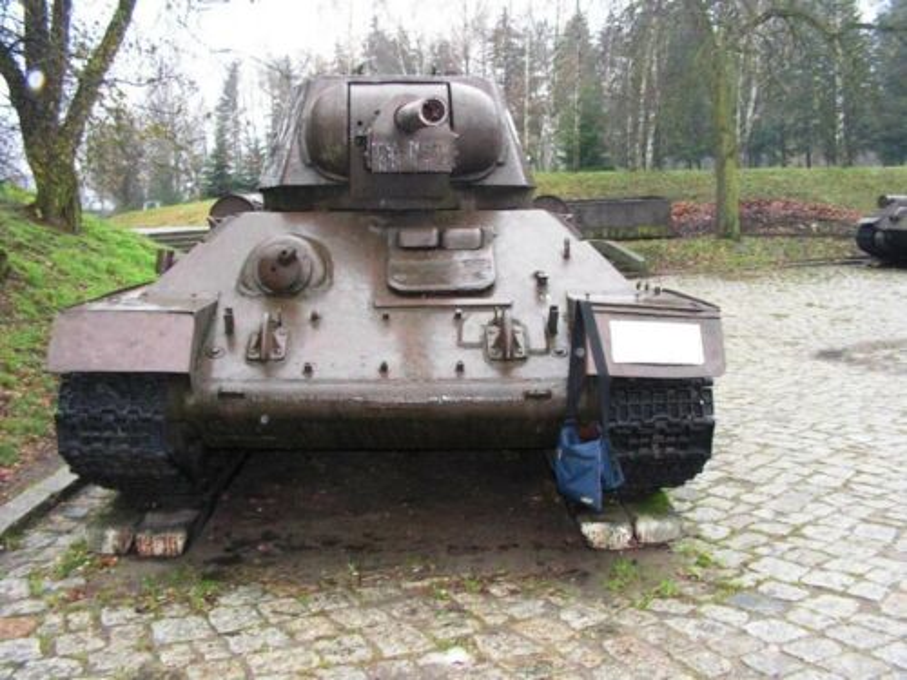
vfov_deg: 39.7
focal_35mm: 36
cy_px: 340
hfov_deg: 51.4
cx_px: 454
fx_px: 943
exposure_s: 1/40
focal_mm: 6
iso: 160
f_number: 3.2
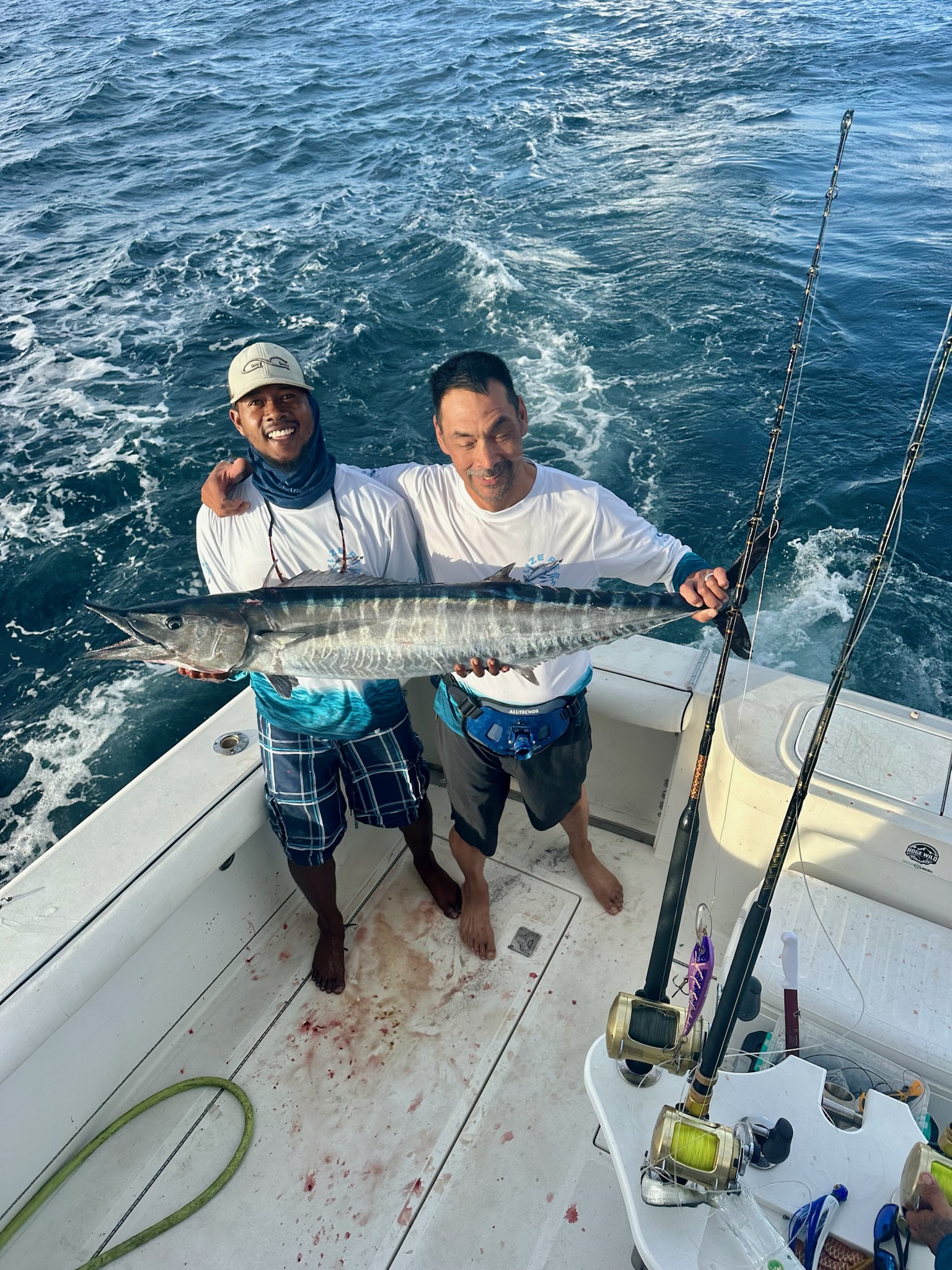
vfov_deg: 71.6
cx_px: 476
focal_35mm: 24
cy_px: 635
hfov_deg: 56.8
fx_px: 880
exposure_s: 1/1721
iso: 80
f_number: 1.78
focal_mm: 6.86
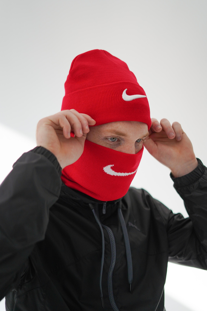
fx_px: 431
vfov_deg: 39.6
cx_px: 104
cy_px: 156
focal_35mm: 50
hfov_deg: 27.0
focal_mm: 50
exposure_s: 1/5000
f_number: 1.8
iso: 500
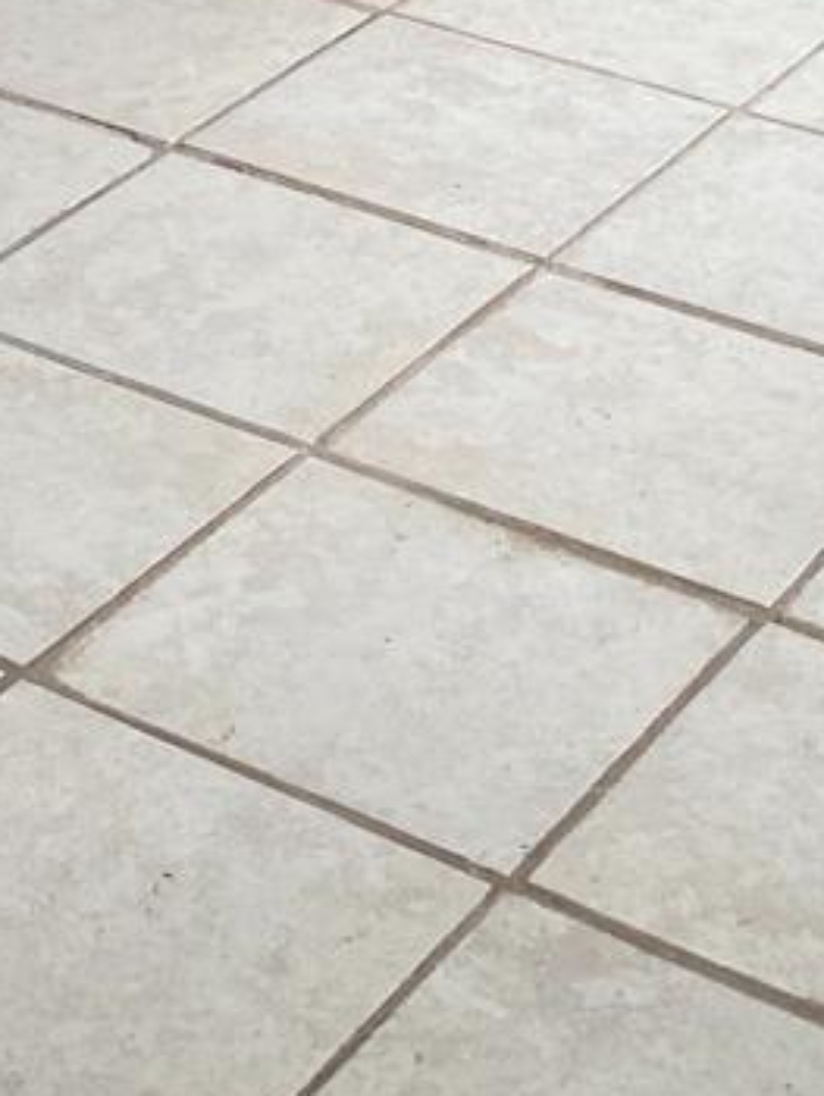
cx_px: -66
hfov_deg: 12.8
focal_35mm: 114
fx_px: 3614
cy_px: -695
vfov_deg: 15.5
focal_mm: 4.25
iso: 100
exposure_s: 1/121
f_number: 1.8
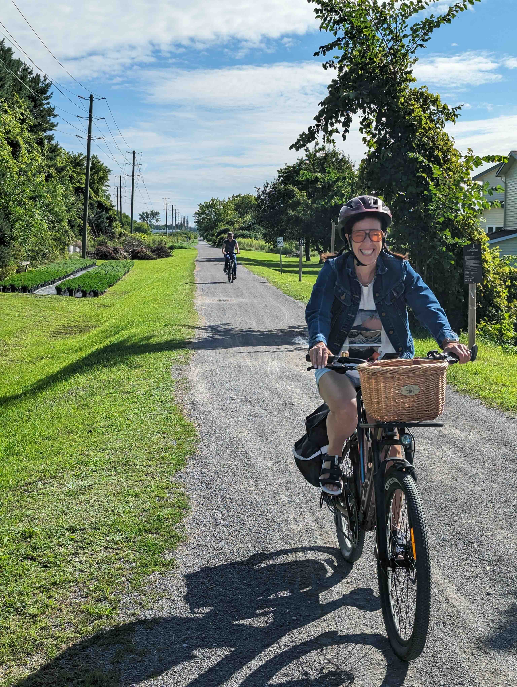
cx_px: 258
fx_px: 953
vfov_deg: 39.6
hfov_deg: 30.3
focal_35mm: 48
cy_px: 344
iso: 46
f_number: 1.85
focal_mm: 6.81
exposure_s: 1/2451
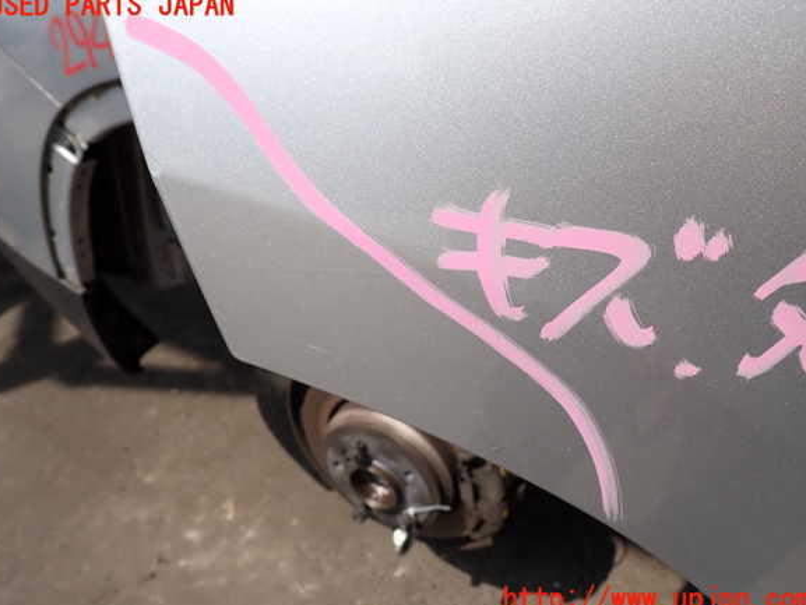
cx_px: 400
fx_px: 606
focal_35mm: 26
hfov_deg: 67.3
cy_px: 303
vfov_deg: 53.1
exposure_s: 1/125
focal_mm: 4.5
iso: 100
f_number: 8
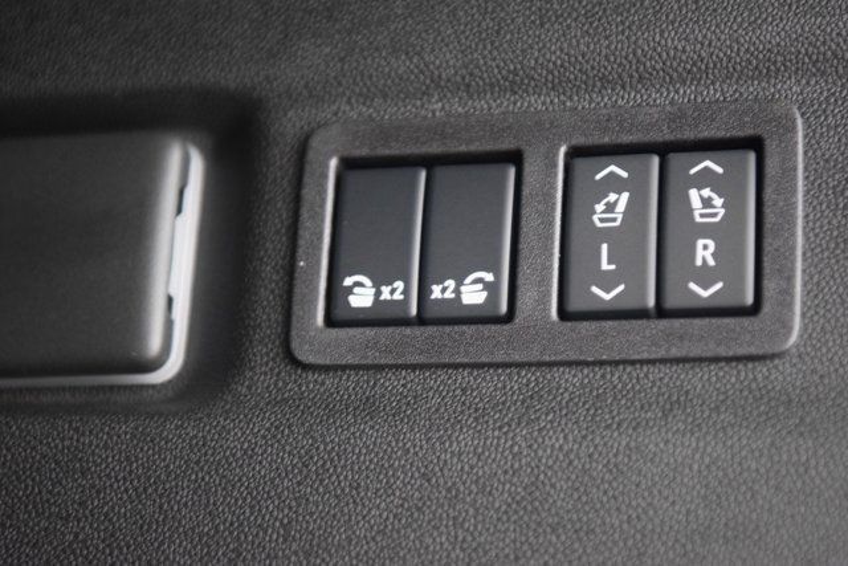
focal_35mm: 105
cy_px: 283
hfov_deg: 19.5
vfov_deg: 13.0
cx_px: 424
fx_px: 2474
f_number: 2.8
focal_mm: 70
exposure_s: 1/6
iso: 3200
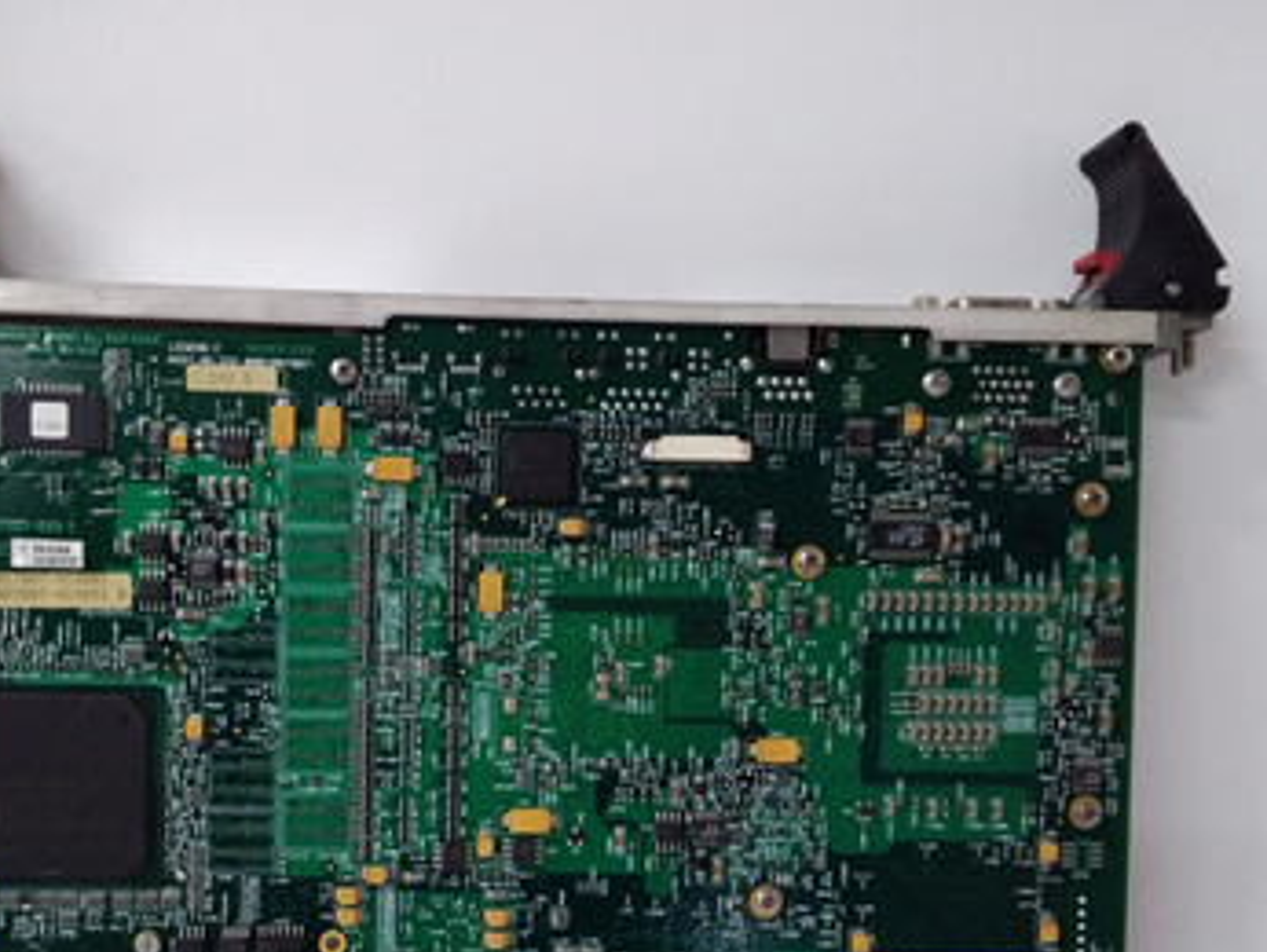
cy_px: 654
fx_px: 1428
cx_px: 516
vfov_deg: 36.4
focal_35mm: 39
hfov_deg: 47.6
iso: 617
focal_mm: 3.79
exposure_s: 1/33
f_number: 2
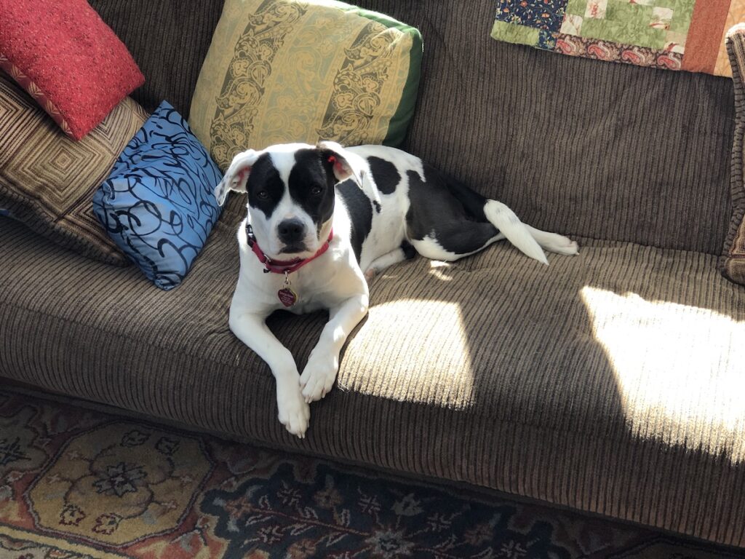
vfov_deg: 25.7
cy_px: 280
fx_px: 1227
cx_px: 372
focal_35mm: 57
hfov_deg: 33.8
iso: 80
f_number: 2.8
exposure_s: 1/120
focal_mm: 6.6
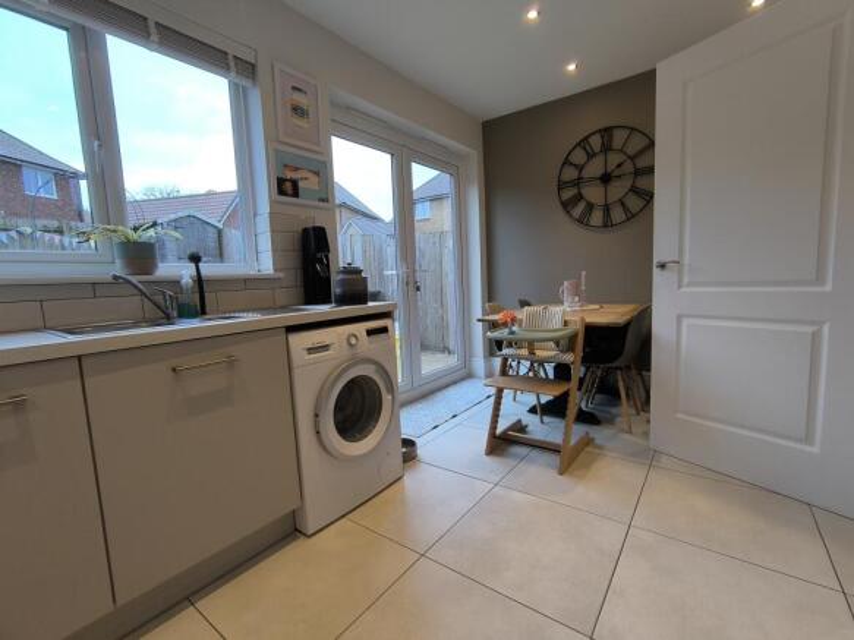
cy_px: 320
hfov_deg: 94.5
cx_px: 427
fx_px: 395
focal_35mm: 16
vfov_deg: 78.1
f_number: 2.2
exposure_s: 1/50
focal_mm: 1.65
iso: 64
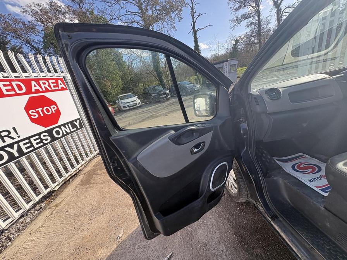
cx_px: 174
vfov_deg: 85.7
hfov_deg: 102.1
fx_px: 140
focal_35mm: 14
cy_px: 130
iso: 40
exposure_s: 1/320
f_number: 2.2
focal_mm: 2.22
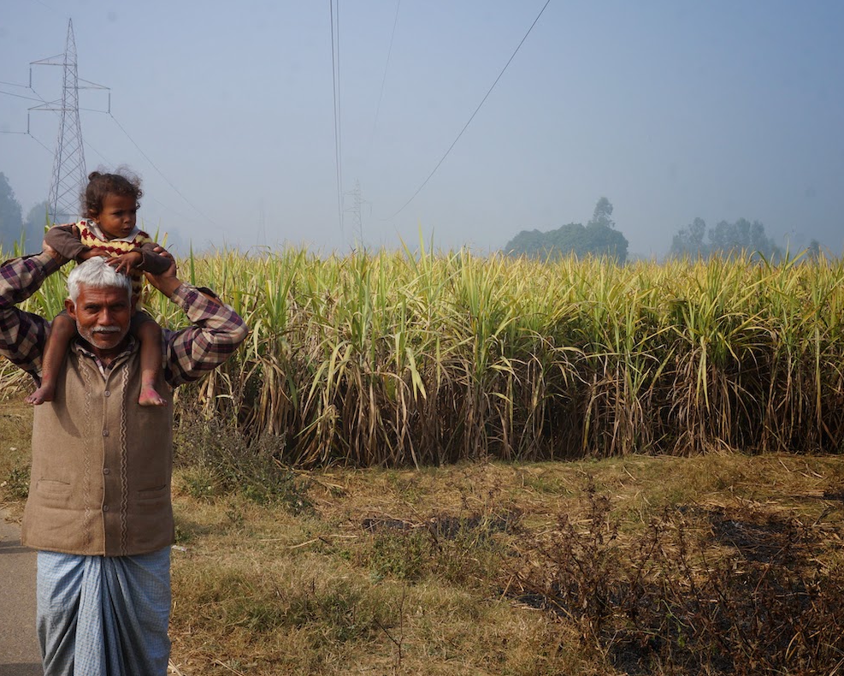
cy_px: 339
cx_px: 462
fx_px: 1238
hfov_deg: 37.6
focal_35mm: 50
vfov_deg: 30.5
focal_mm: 29
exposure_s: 1/200
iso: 200
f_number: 16
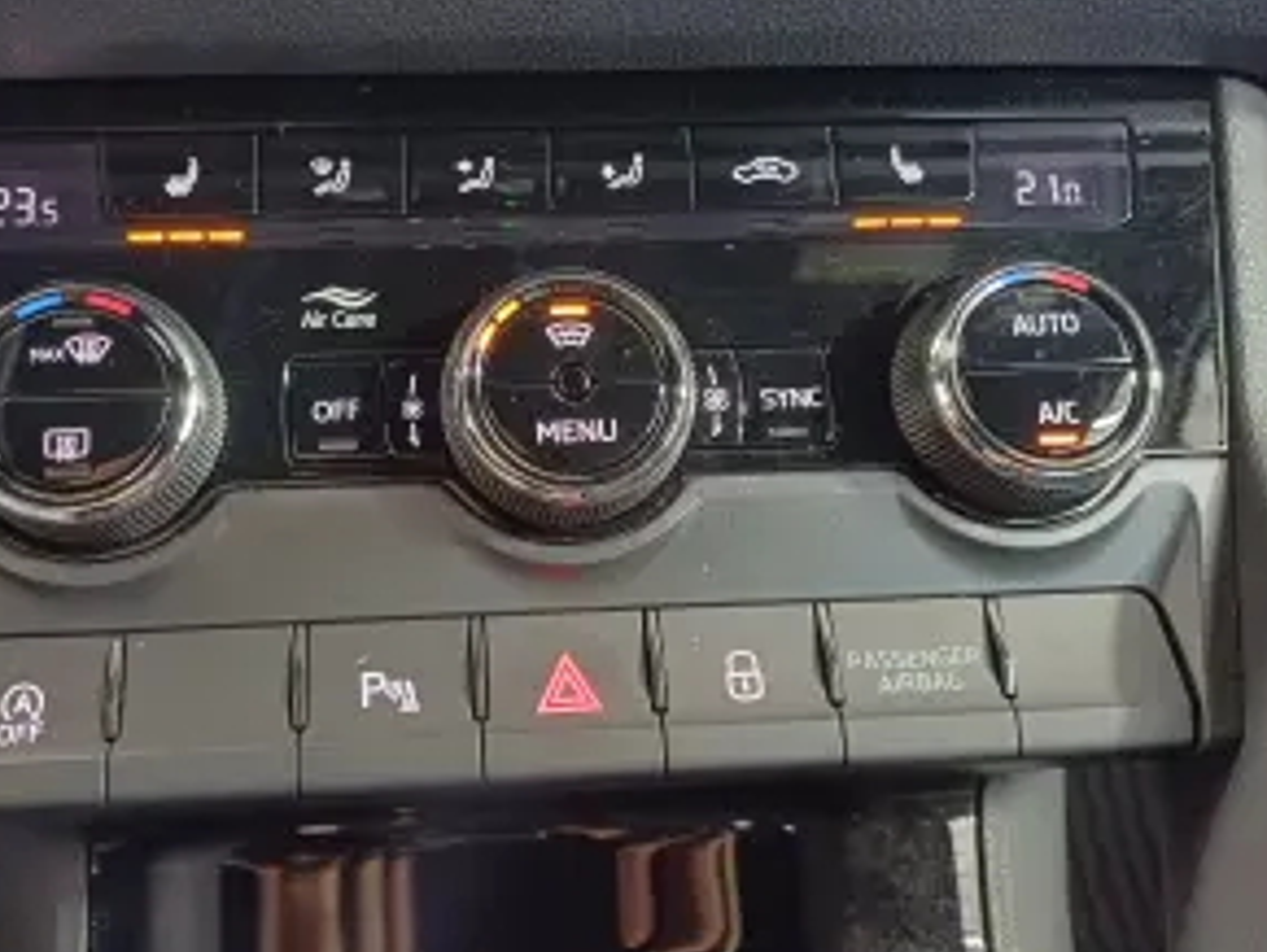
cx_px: 511
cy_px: 437
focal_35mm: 31
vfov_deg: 45.5
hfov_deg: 57.9
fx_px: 1136
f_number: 1.8
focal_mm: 4.65
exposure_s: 1/20
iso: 1000
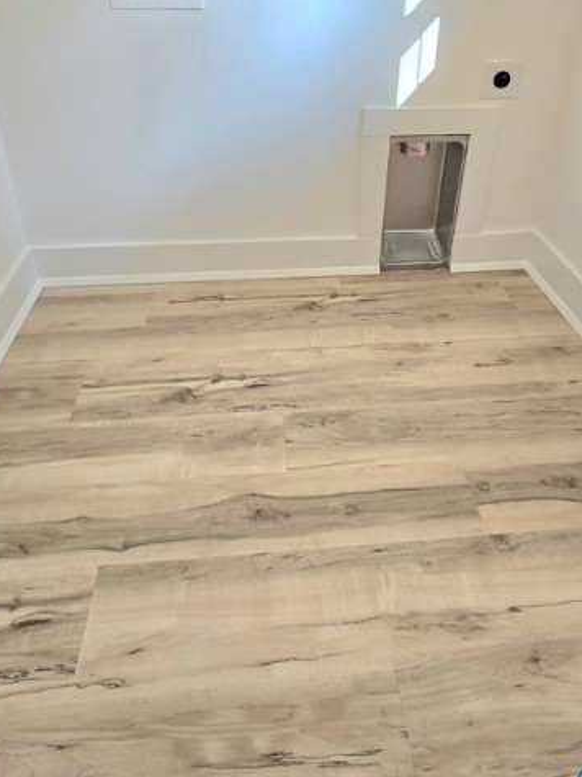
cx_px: 295
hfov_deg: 63.4
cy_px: 177
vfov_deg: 72.4
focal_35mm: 21
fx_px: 471
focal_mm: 2.2
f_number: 2.2
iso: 80
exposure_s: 1/60.2
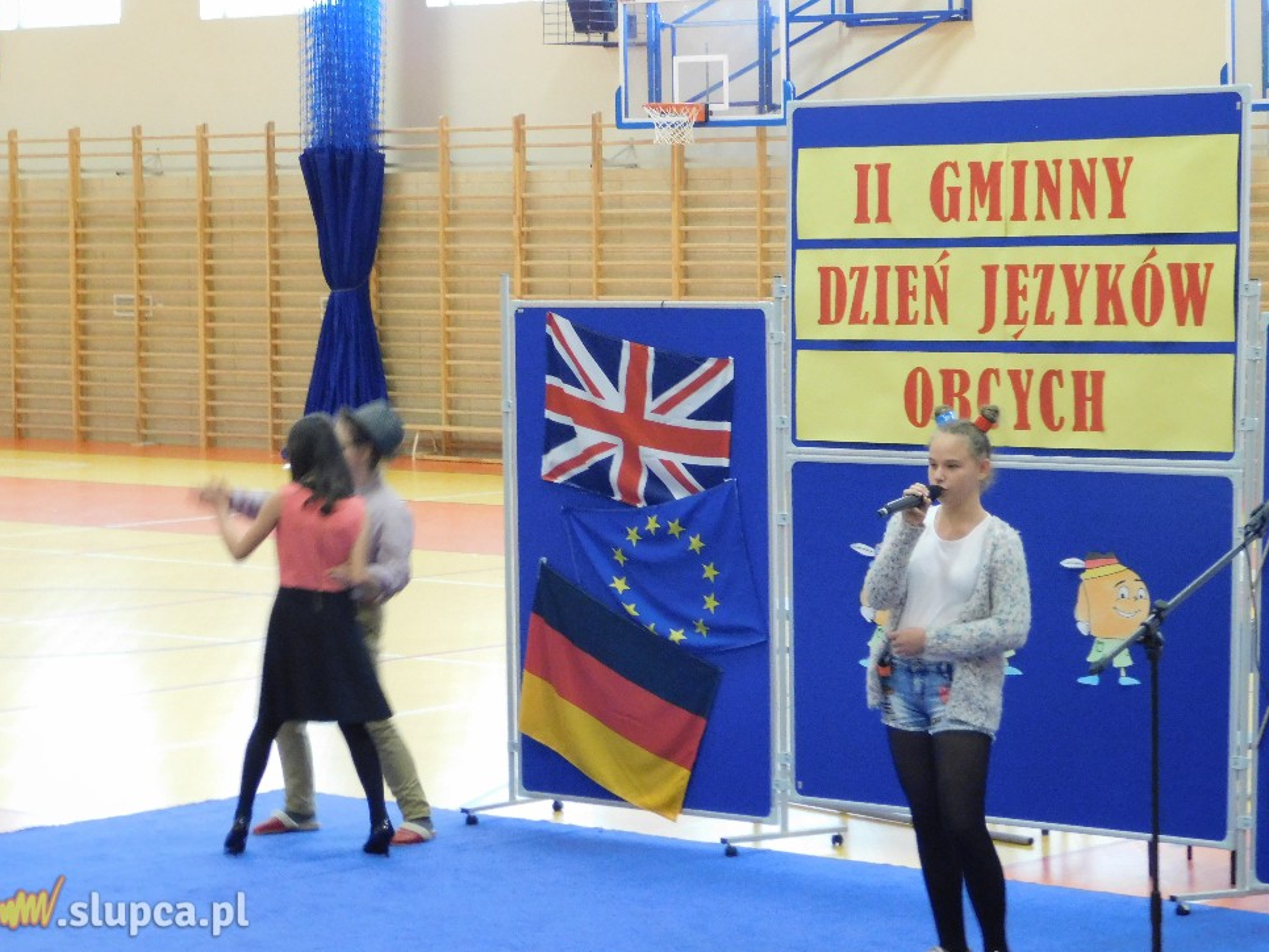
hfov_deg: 18.7
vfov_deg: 14.1
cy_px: 458
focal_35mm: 105
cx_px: 648
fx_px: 3850
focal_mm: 17.6
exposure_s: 1/20
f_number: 4.6
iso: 800
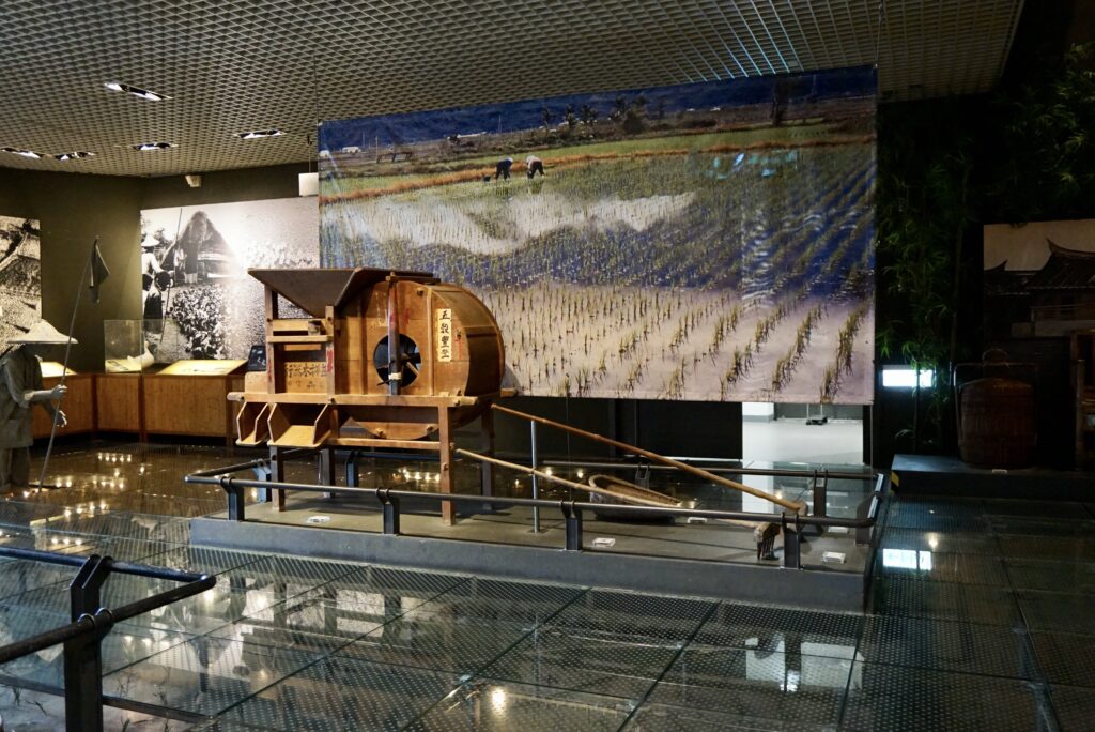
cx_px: 548
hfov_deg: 61.9
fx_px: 913
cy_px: 366
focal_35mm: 30
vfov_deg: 43.7
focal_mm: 20
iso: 3200
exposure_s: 1/100
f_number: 4
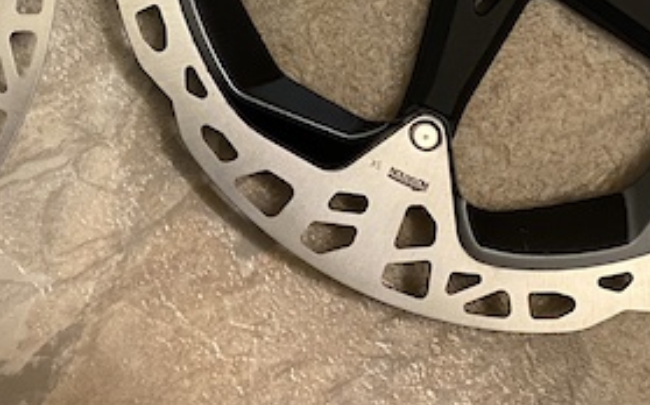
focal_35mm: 79
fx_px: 1399
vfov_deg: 16.0
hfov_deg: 25.5
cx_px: 84
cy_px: -35
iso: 320
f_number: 1.8
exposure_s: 1/60
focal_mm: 4.25
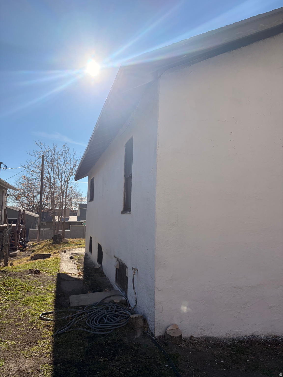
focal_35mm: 26
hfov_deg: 53.1
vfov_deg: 67.3
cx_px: 142
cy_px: 188
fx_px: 283
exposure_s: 1/5814
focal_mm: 5.96
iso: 64
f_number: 1.6
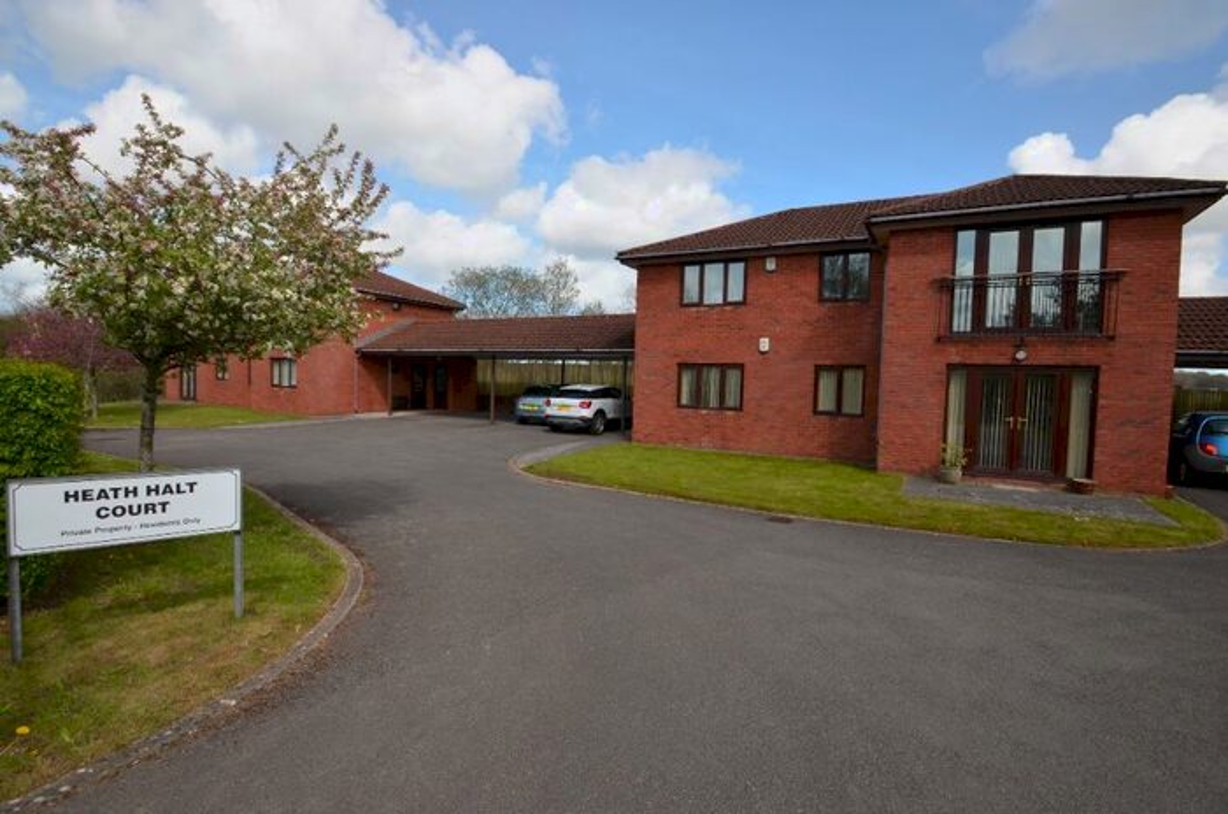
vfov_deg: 71.8
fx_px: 562
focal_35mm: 16
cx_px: 614
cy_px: 407
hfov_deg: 95.1
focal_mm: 11
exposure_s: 1/200
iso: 100
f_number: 8
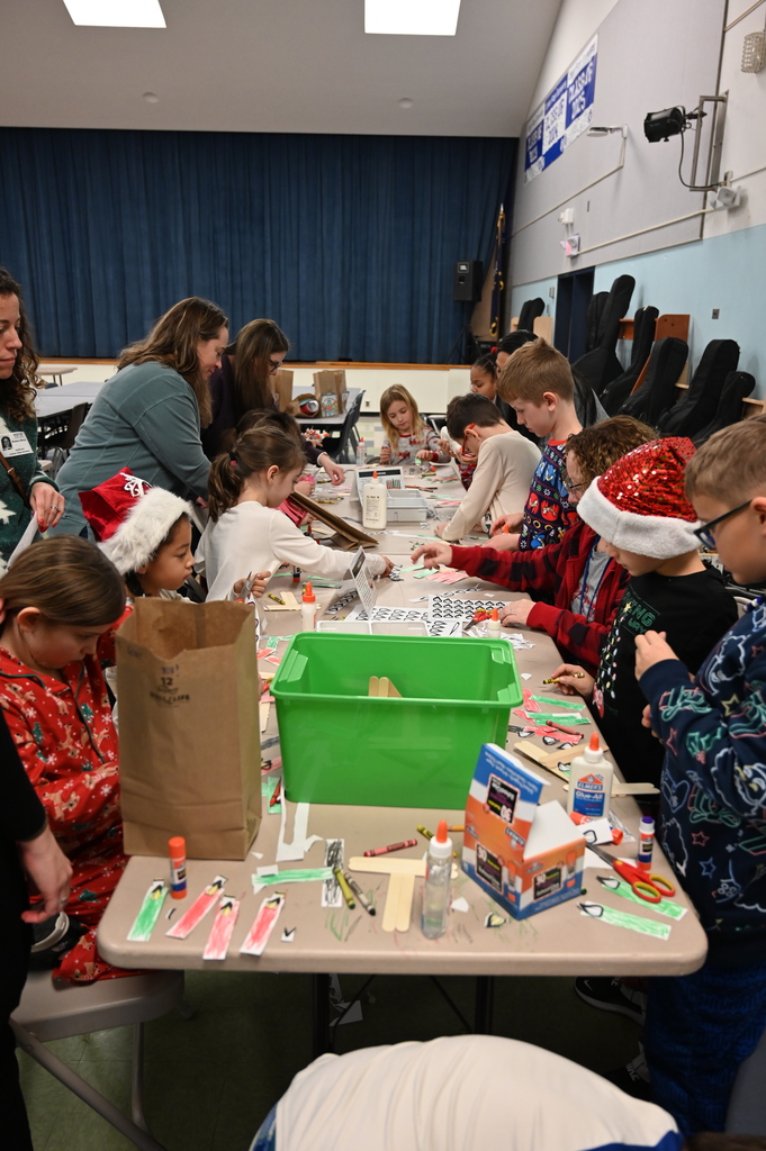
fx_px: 895
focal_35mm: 28
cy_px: 576
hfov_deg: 46.3
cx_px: 383
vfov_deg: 65.5
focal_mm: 28
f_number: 4
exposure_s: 1/125
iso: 2200
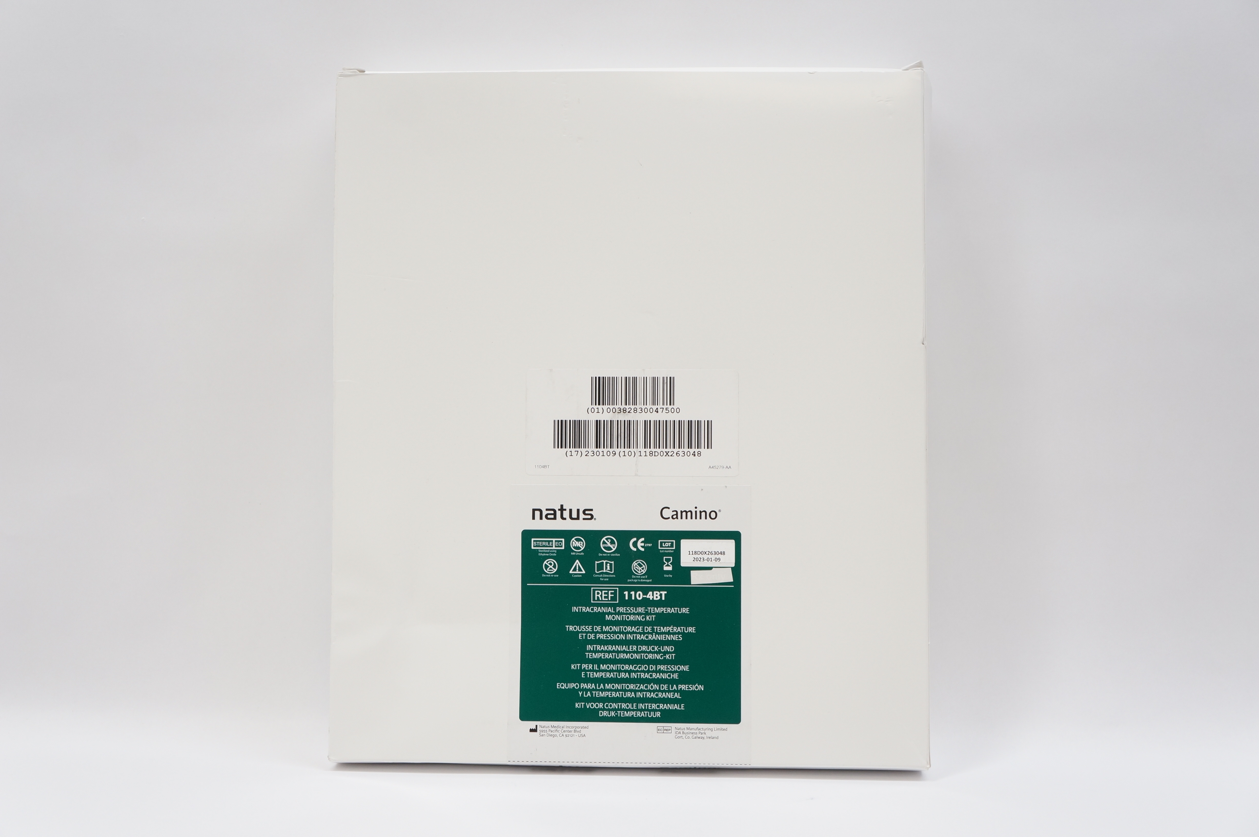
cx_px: 630
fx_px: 1415
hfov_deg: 48.0
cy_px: 418
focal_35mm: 40
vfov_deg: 32.9
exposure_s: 1/80
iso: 400
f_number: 5.6
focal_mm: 27
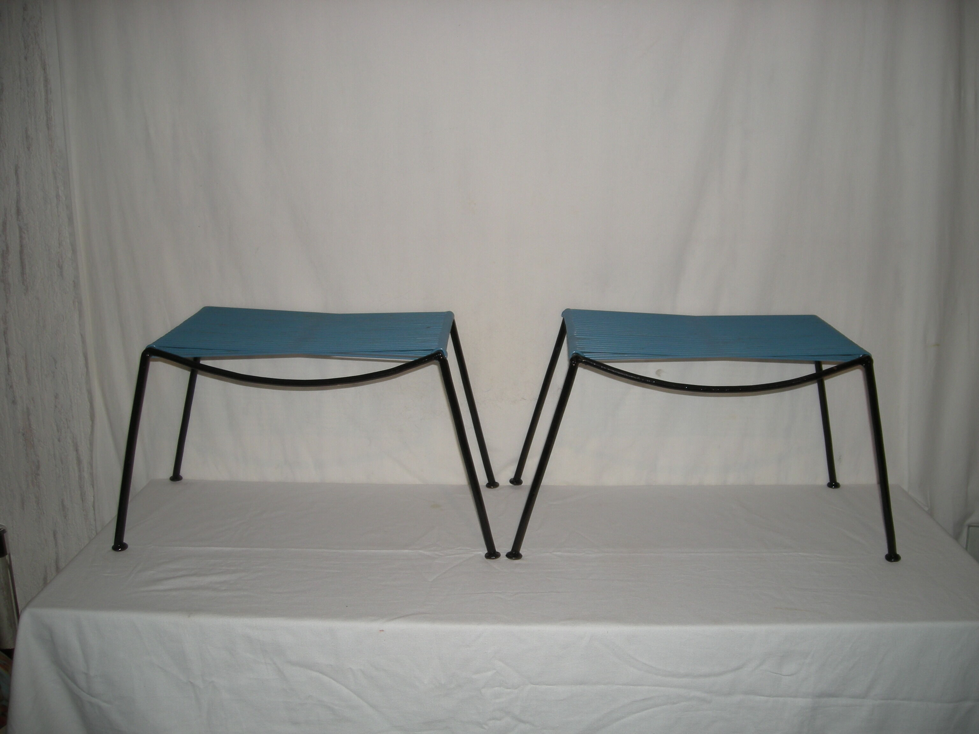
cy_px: 367
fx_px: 990
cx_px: 490
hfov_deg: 52.6
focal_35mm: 35
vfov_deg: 40.7
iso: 50
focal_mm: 5.7
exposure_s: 1/30
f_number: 2.8
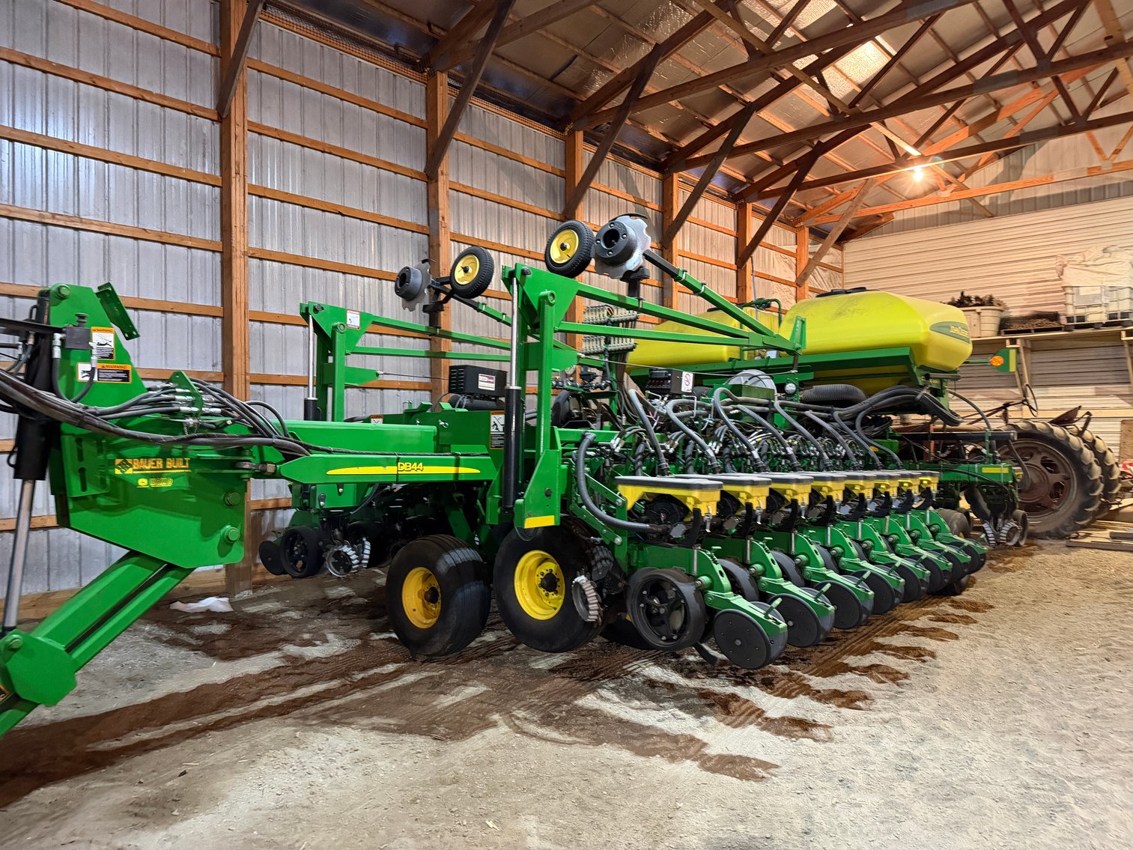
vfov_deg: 56.8
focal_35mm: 24
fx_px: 786
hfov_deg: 71.6
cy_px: 425
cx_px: 566
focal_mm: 6.76
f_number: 1.78
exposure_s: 1/40
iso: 800
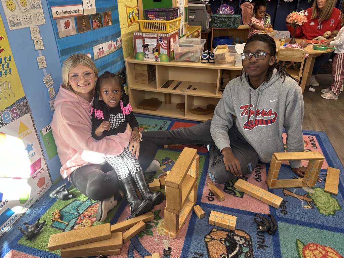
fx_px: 239
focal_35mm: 24
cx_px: 172
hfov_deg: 71.6
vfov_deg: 56.8
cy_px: 129
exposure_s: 1/130
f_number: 1.78
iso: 100
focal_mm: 6.86
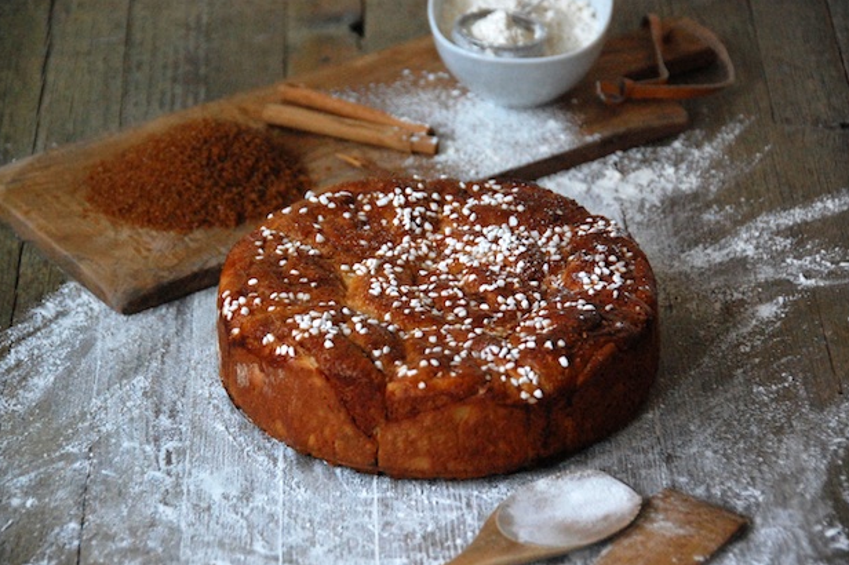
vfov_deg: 8.4
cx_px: 429
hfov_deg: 12.6
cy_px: 288
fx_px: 3854
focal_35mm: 164
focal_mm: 105
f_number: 5.6
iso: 1600
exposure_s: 1/60
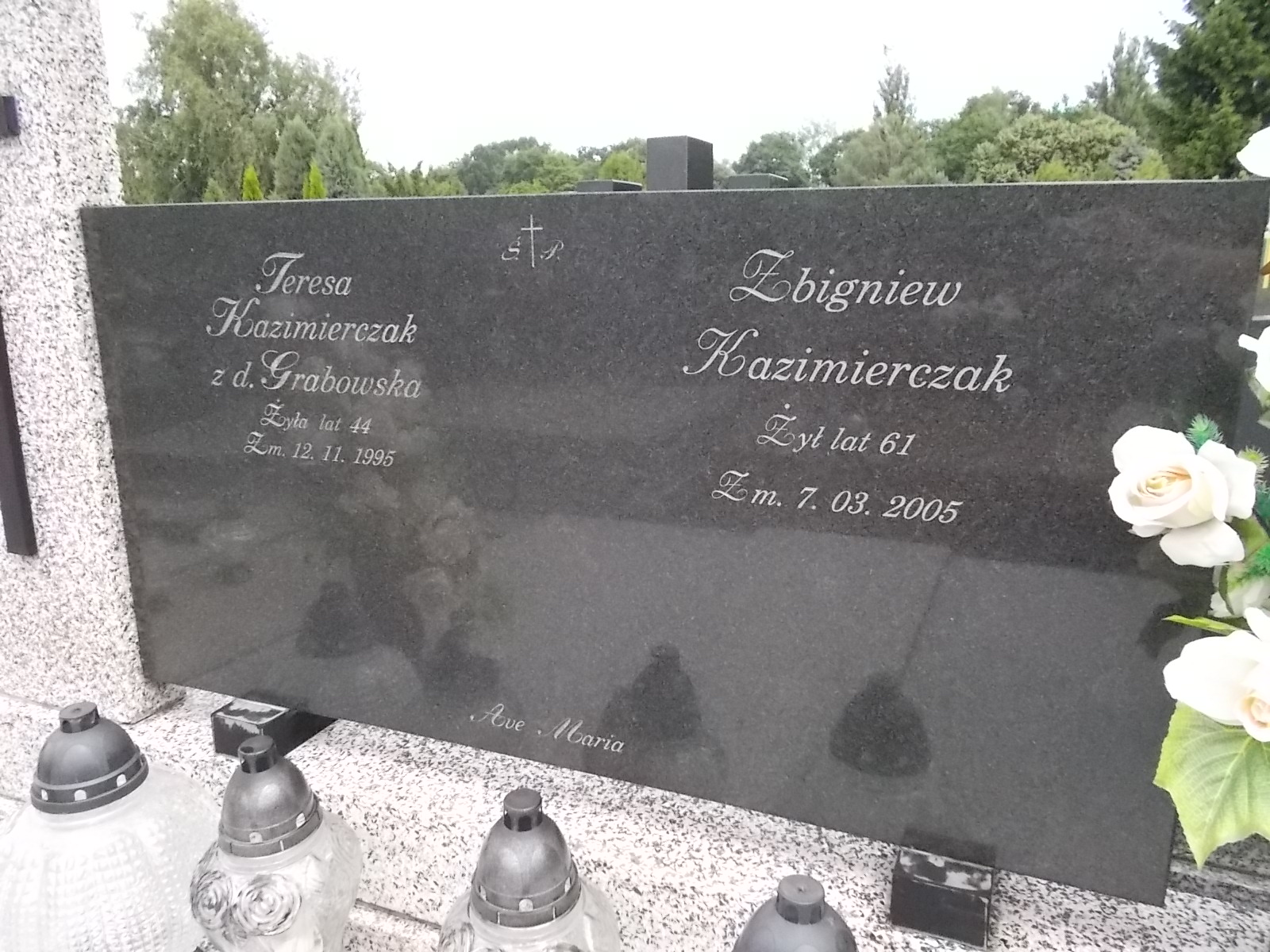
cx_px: 635
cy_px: 476
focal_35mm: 26
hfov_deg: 67.3
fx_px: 954
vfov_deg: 53.1
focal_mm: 4.6
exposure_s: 1/200
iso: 400
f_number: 8
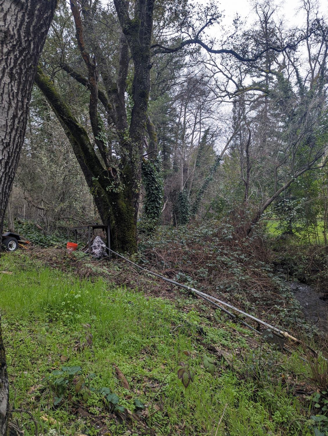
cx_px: 164
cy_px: 218
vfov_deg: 71.5
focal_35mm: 24
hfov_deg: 56.9
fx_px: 302
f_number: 1.85
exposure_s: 1/317
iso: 35
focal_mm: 6.81
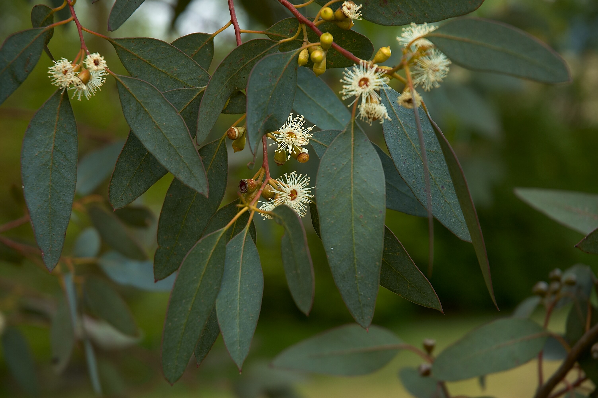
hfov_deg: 19.5
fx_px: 1743
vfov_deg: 13.0
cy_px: 199
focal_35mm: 105
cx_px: 299
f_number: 5.6
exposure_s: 1/125
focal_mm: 70
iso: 200
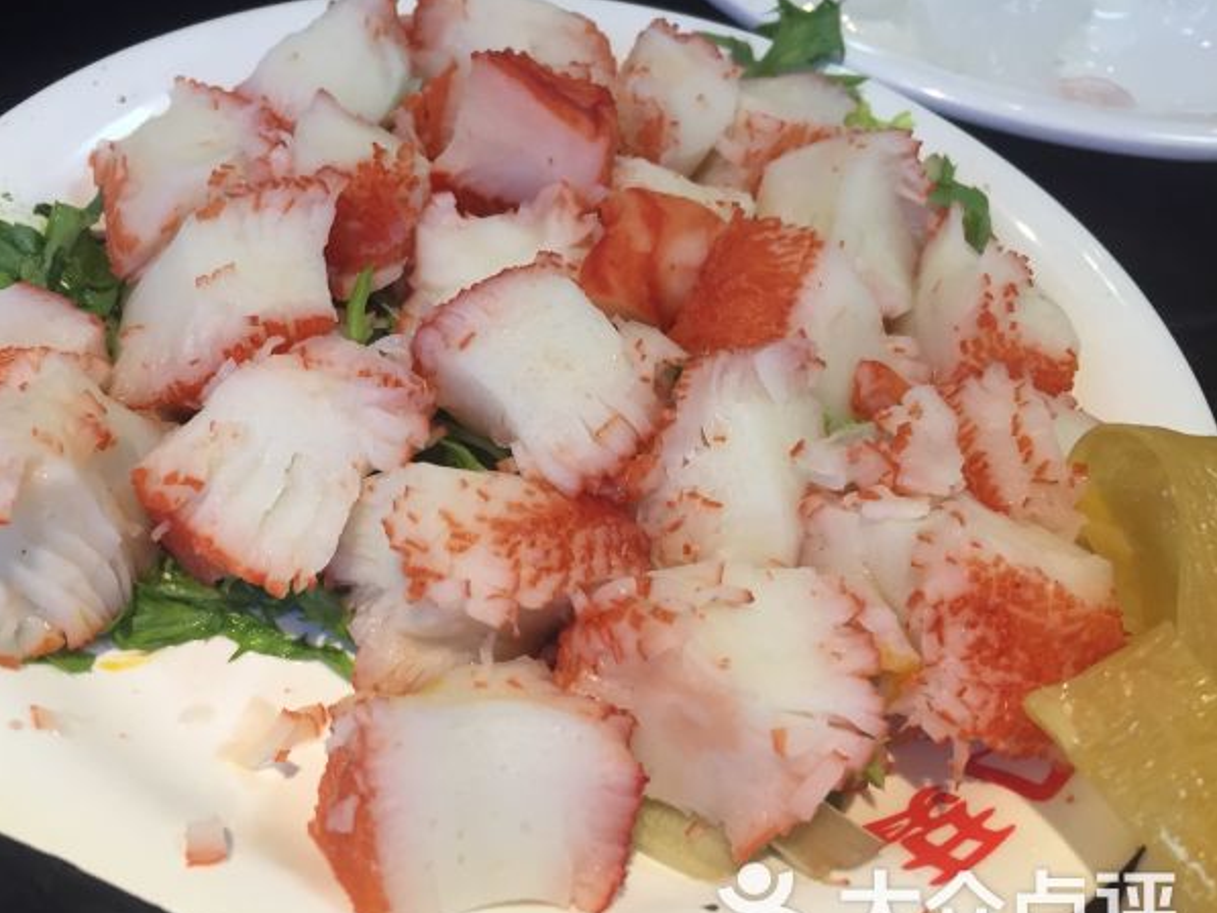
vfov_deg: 41.8
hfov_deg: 53.7
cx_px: 516
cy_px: 482
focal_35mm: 34
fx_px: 1196
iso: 50
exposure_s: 1/33
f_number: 2.2
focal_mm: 4.15
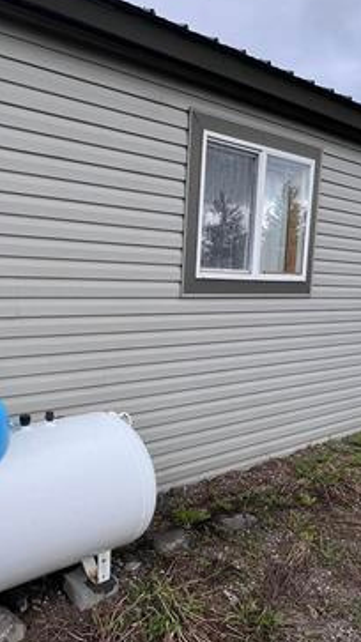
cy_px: 341
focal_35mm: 25
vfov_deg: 74.0
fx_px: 426
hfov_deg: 43.7
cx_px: 69
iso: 32
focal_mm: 1.57
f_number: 1.8
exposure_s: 1/415
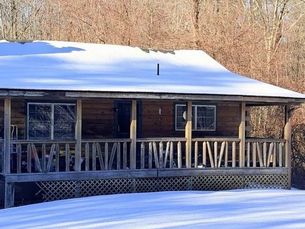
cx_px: 112
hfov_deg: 26.6
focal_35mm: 73
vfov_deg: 20.2
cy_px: 134
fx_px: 643
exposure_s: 1/2762
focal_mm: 6.76
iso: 64
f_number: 1.78
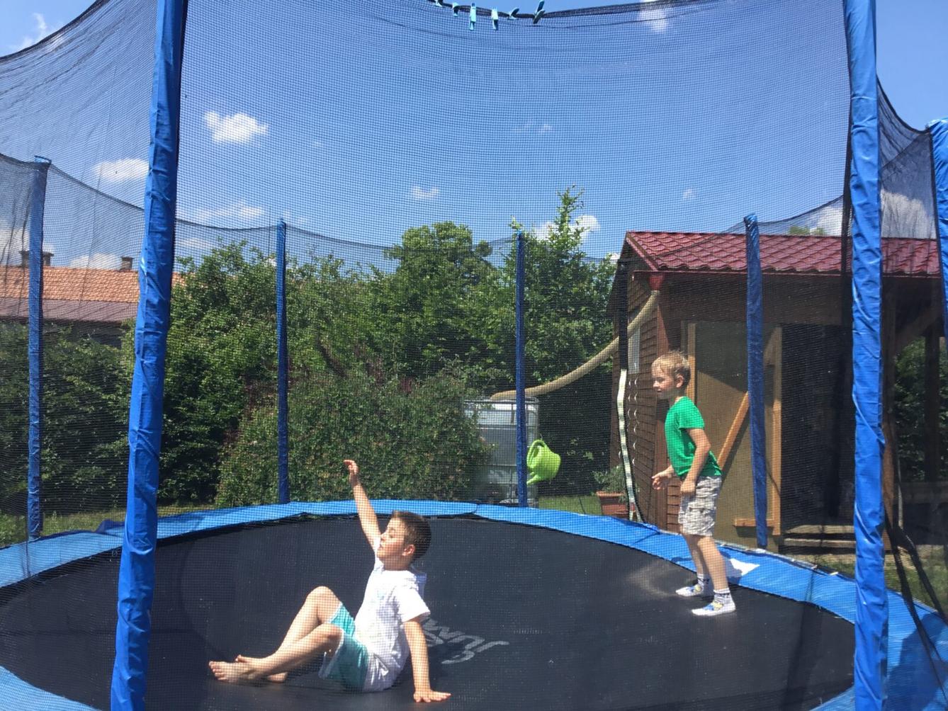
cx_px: 474
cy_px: 356
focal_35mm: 31
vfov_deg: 45.5
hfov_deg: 58.3
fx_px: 849
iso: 25
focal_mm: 3.3
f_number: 2.4
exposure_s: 1/657
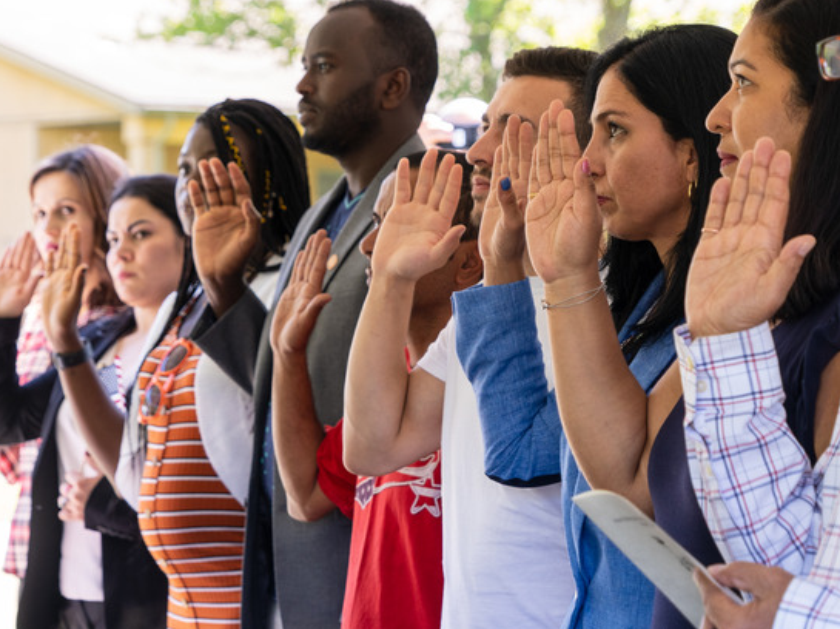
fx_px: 3759
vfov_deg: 9.6
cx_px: 465
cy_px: 254
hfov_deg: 12.7
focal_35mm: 155
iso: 800
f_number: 7.1
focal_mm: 118
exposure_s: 1/125
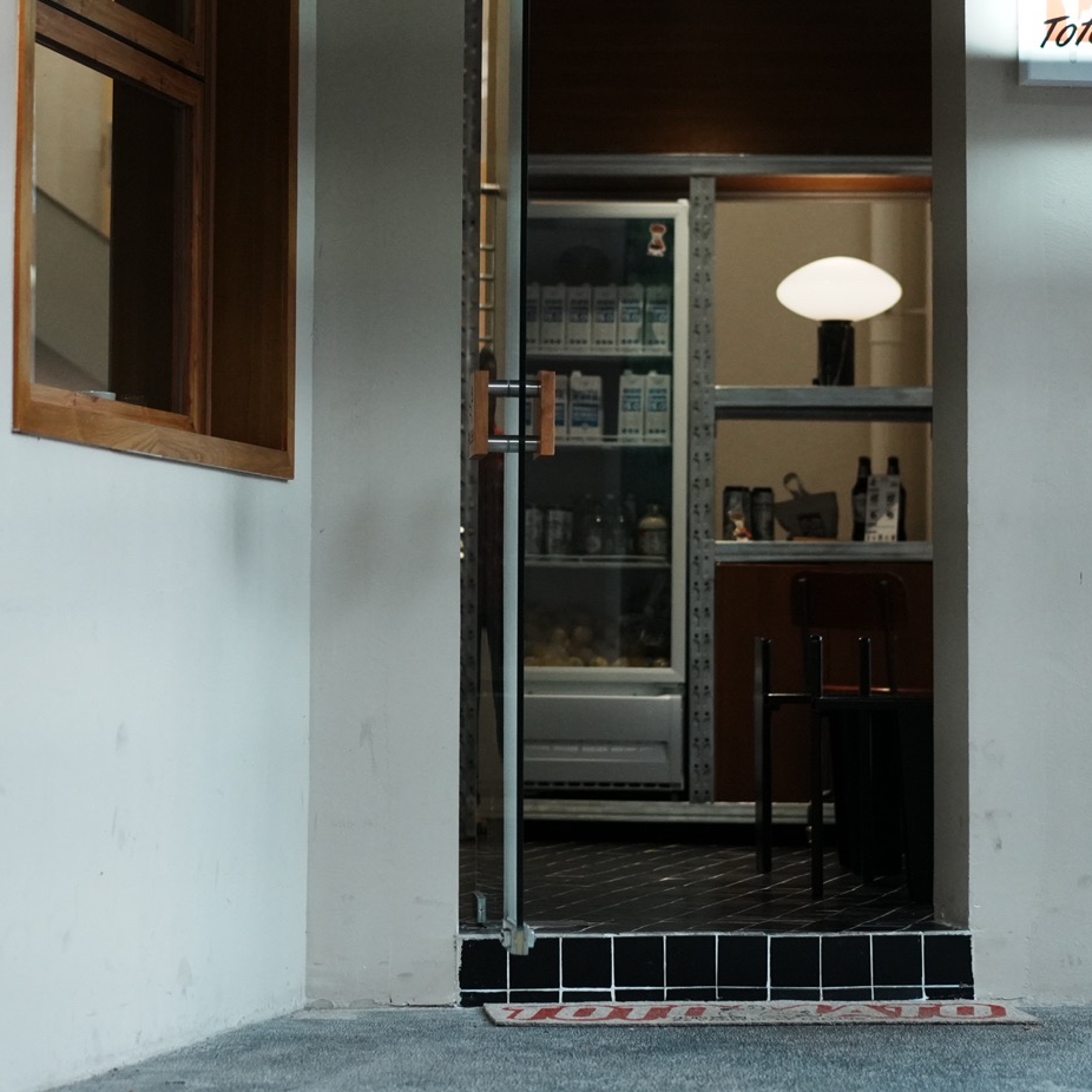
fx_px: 3605
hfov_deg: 17.2
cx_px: 533
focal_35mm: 101
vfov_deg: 17.2
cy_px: 346
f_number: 2.2
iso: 2000
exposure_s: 1/1250
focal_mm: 55
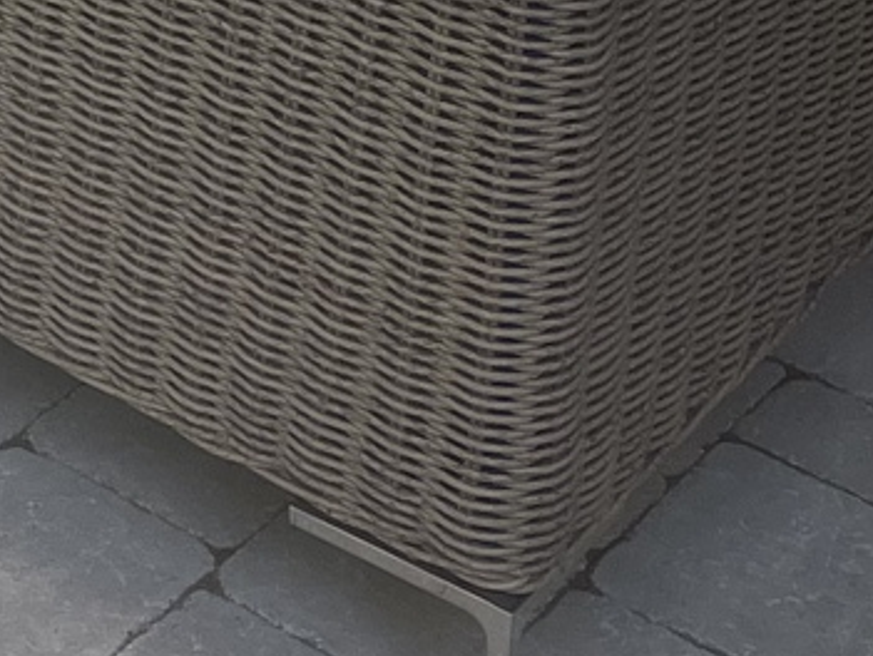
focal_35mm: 148
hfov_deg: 12.6
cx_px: -478
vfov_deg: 8.8
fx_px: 3736
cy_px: -1064
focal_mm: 4.2
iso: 32
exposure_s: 1/790
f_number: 1.6
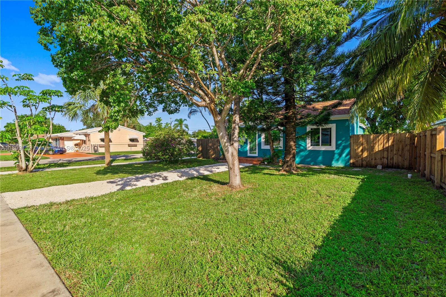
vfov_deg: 73.7
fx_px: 198
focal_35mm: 16
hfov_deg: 96.7
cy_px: 148
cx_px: 223
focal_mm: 16
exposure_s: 1/50
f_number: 5
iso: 100
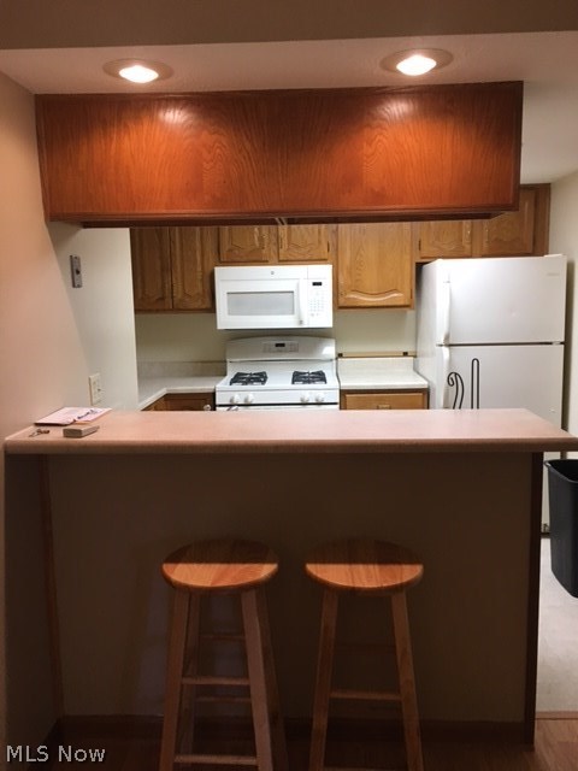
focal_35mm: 29
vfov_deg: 61.7
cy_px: 386
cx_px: 289
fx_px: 646
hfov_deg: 48.2
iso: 40
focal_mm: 4.15
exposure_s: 1/30
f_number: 2.2
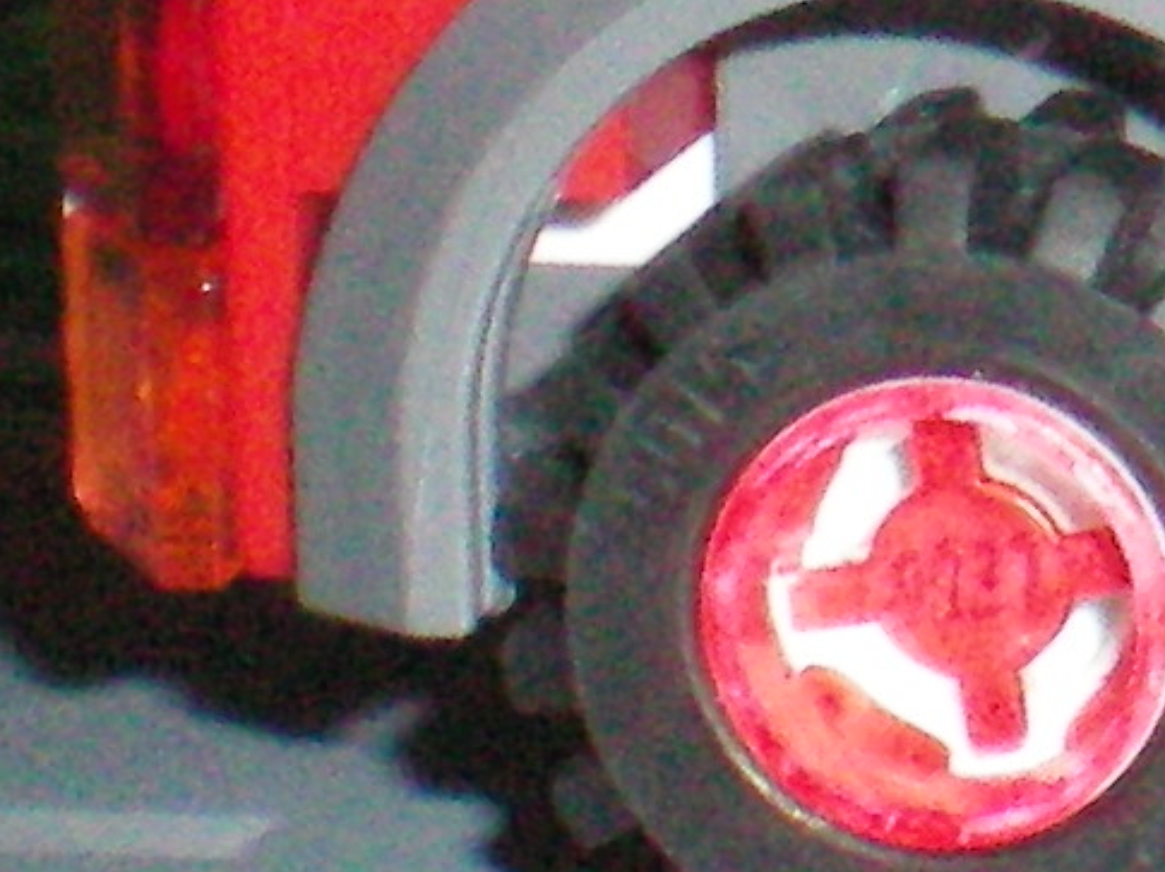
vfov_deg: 5.8
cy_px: -252
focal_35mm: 256
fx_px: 8609
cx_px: 2671
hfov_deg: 7.3
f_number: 4.6
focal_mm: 6.3
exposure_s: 1/60
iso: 400
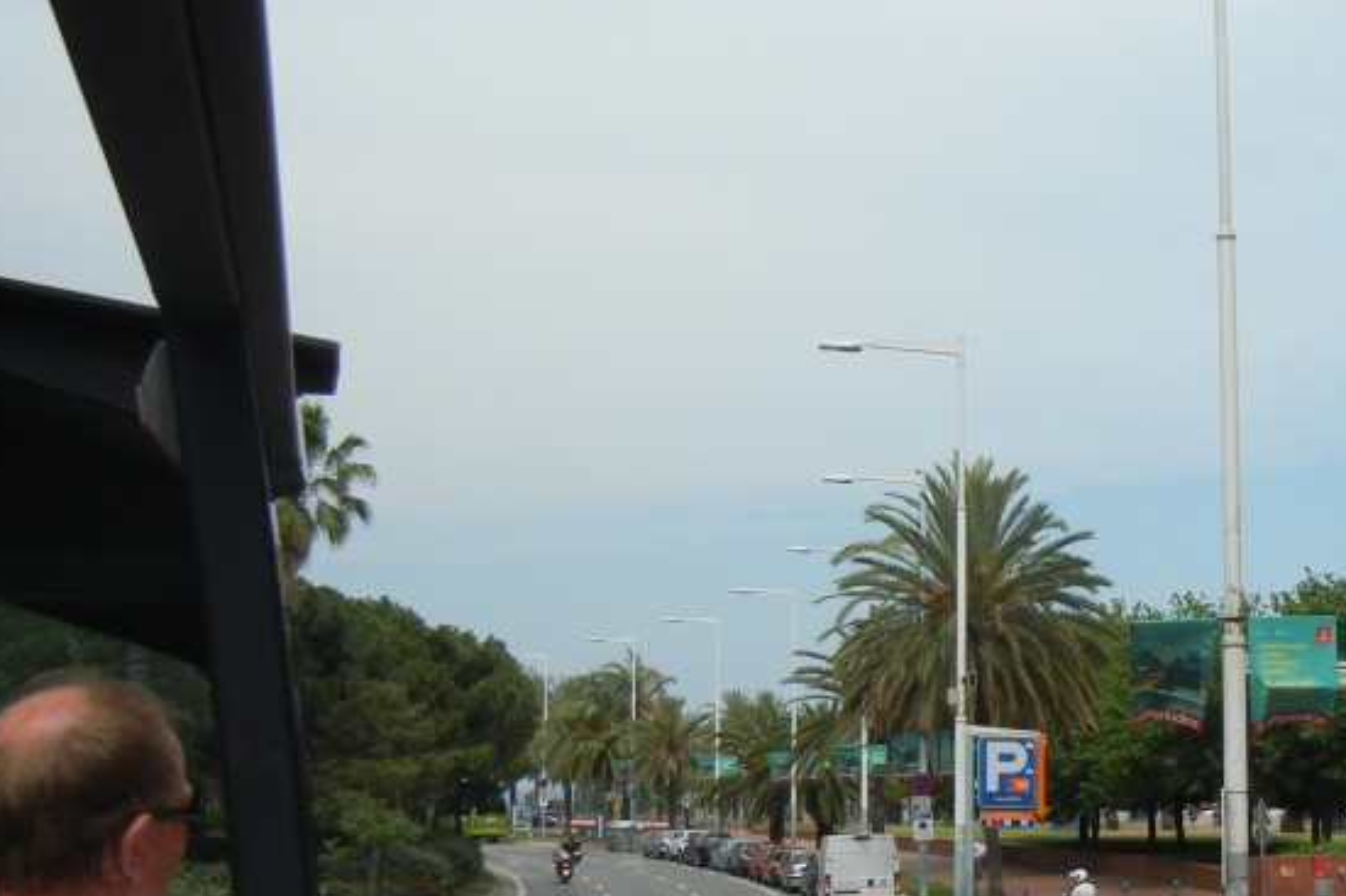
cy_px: 564
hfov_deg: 33.7
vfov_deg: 23.3
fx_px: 2168
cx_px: 1041
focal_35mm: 58
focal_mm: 5.4
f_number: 7
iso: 160
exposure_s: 1/414
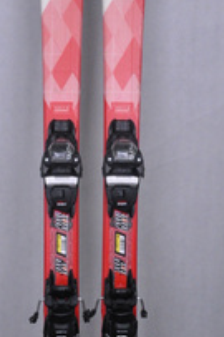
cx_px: 89
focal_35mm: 73
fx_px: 682
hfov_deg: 18.6
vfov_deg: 27.7
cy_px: 173
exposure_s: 1/125
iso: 3200
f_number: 9.5
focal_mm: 22
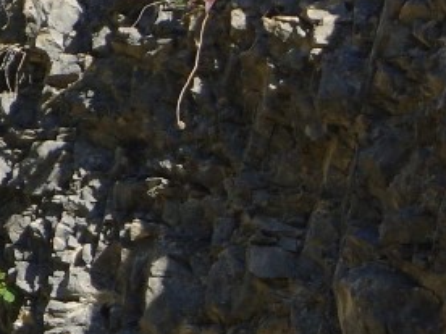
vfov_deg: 0.6
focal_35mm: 2410
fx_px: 31051
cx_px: 761
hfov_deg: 0.8
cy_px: 336
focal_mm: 450
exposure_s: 1/750
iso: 400
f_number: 5.6
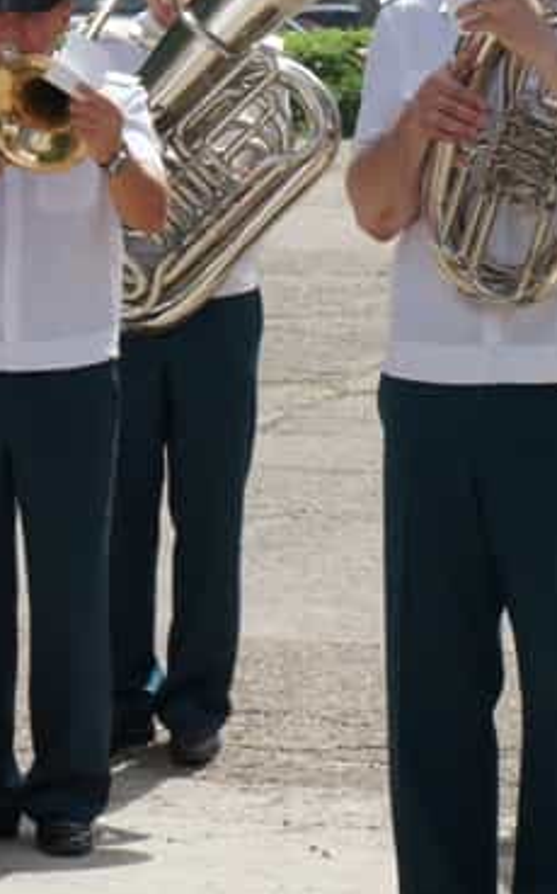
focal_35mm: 233
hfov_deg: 5.6
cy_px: 449
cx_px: -85
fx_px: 5680
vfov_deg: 9.0
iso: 200
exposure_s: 1/320
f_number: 9
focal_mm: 55
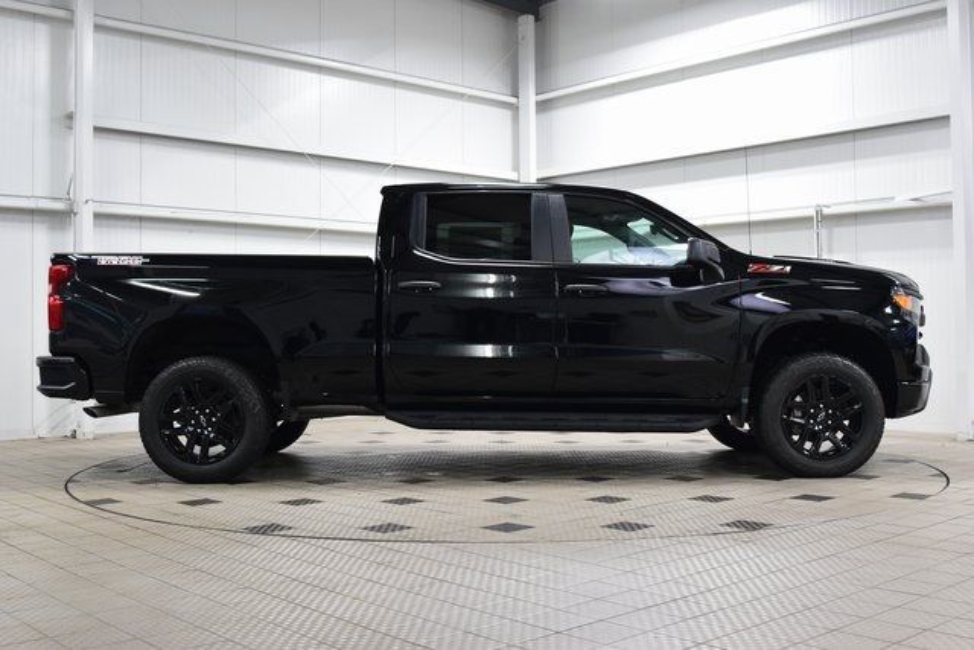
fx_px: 1055
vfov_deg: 34.2
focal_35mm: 39
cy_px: 325
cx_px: 487
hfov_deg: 49.5
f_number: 5
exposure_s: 1/60
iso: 1600
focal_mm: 26
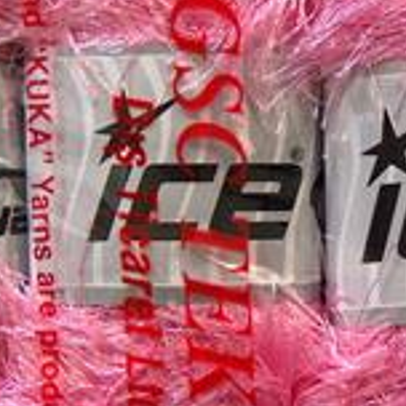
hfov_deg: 14.3
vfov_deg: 14.4
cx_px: 321
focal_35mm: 121
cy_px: 215
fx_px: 1606
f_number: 2.8
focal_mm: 10.64
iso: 200
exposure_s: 1/20.1
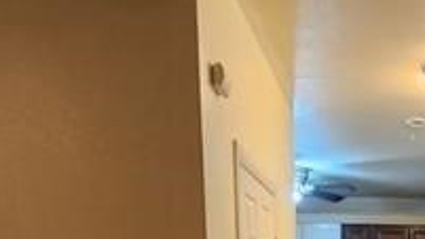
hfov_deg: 35.7
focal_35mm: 54
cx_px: 398
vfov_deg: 17.8
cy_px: 431
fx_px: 608
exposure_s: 1/30
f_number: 2.2
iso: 320
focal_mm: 2.2
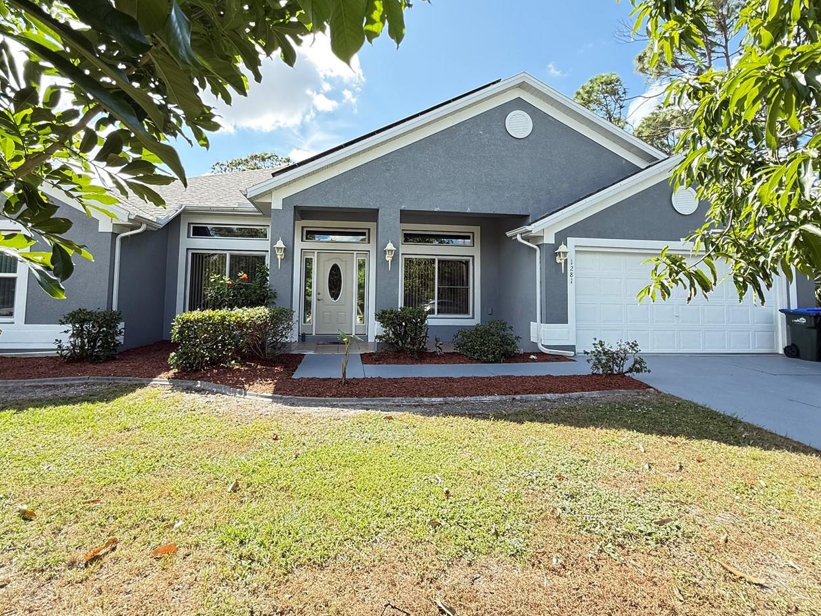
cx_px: 389
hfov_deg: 87.7
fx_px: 427
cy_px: 265
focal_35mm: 18
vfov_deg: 71.2
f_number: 2.2
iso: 64
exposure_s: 1/365
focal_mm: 2.22
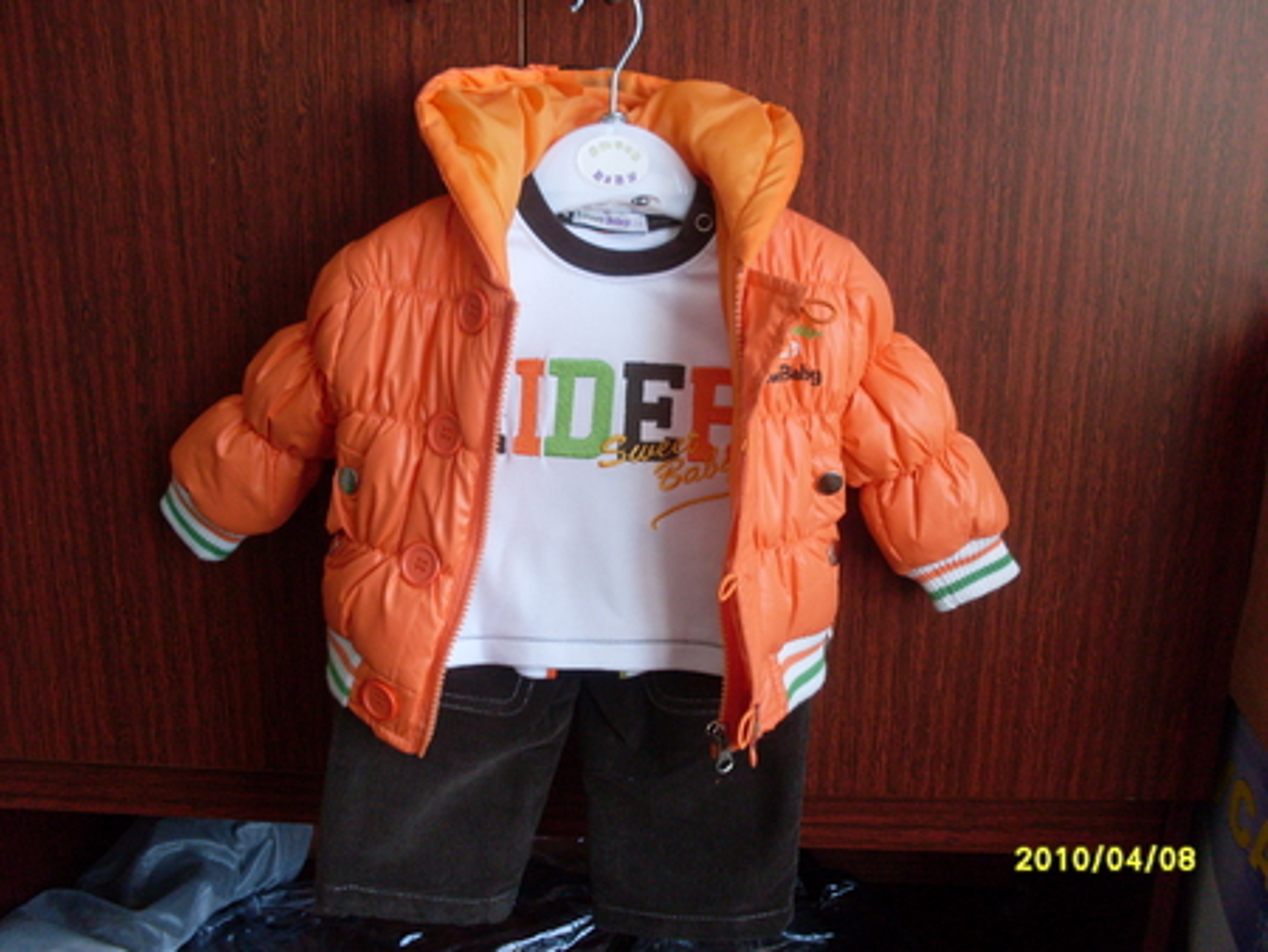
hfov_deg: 49.0
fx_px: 1393
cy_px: 476
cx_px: 634
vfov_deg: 37.8
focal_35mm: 38
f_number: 2.8
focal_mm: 6.3
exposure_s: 1/60
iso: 100
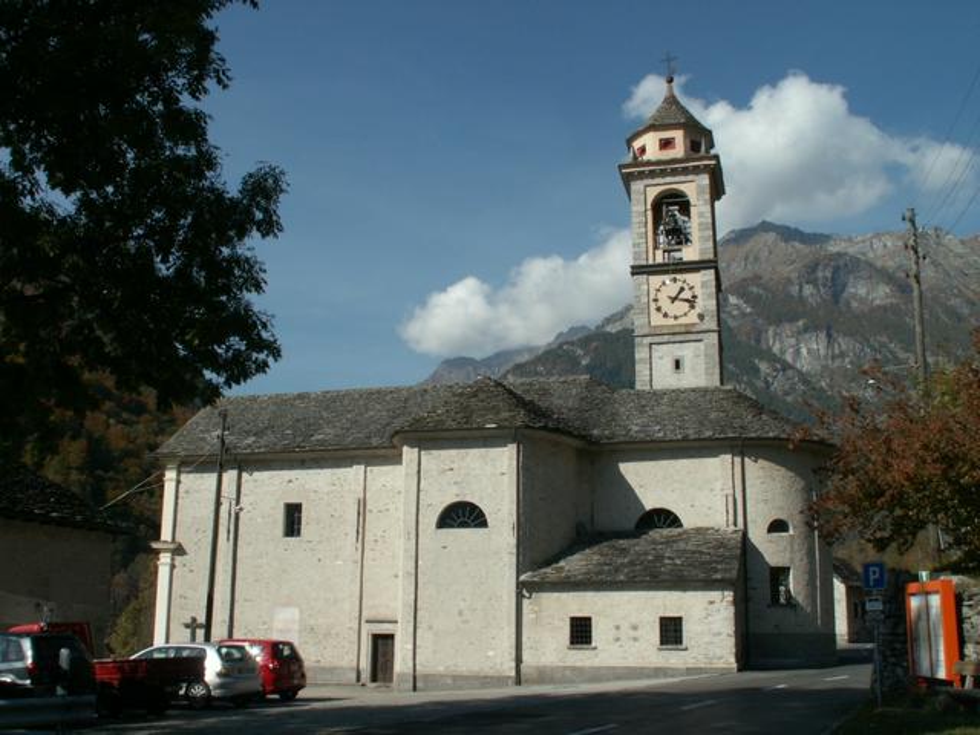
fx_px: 1019
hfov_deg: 51.4
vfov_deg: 39.7
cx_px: 490
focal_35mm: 36
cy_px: 368
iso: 50
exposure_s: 1/250
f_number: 7.1
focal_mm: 6.01
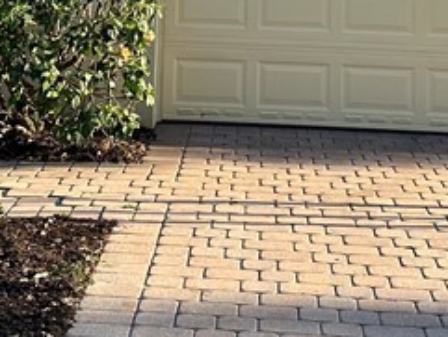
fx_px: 1321
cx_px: 188
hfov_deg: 19.2
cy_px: -205
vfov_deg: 13.5
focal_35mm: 102
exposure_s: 1/1988
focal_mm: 6.86
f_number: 1.78
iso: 80
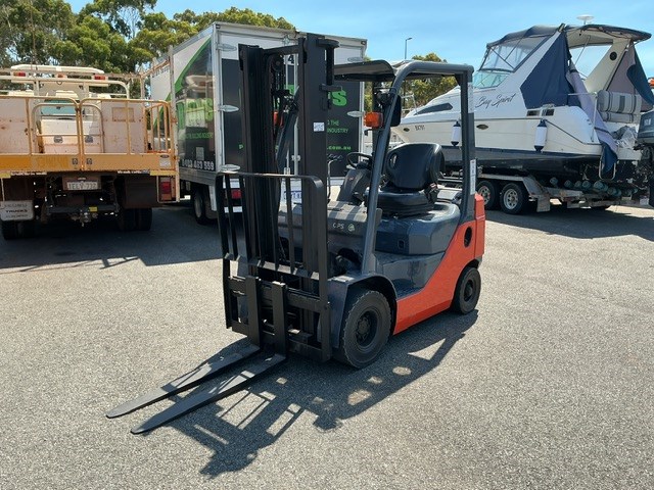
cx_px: 327
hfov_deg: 61.7
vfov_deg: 48.2
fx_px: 548
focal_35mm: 29
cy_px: 245
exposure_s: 1/978
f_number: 1.8
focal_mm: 3
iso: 25
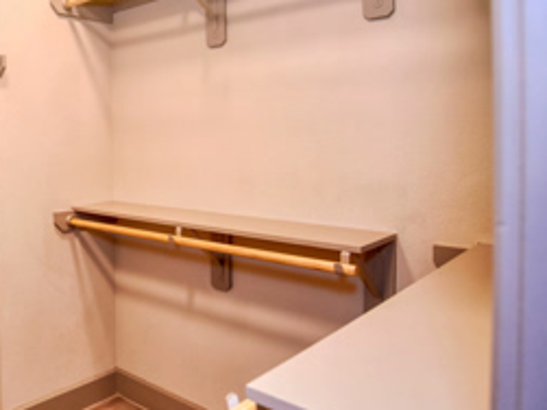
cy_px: 150
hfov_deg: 51.9
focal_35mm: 31
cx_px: 61
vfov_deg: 45.0
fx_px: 490
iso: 800
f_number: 3.5
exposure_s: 1/60
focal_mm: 18
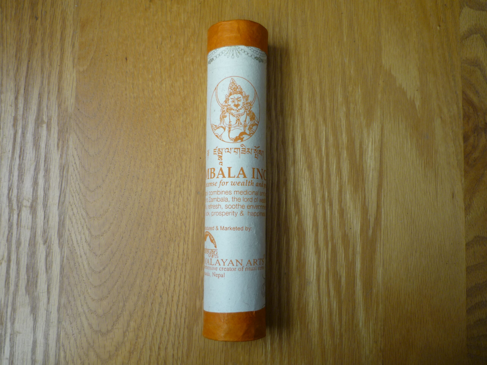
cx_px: 244
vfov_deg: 42.9
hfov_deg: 55.4
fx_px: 464
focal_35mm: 33
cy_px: 182
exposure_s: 1/30
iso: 125
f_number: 2.8
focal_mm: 5.5
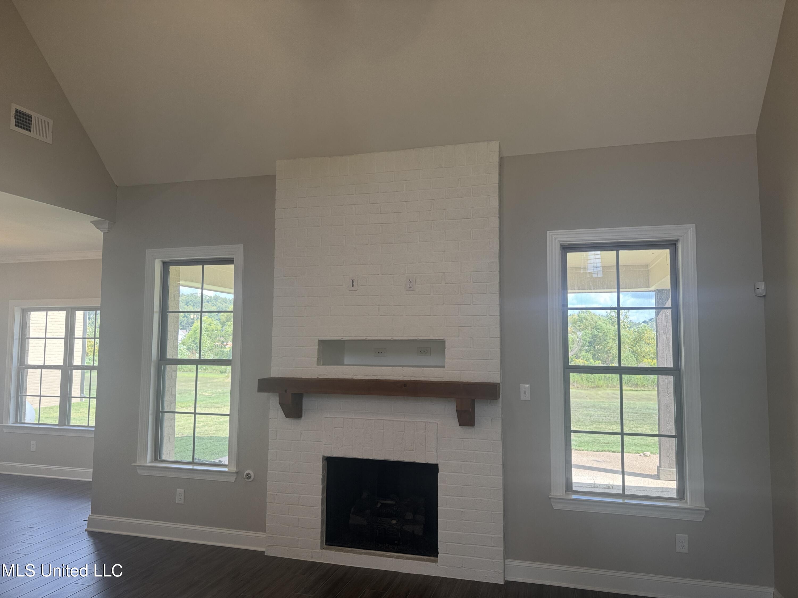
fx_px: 553
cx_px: 399
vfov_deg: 56.8
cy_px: 299
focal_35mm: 24
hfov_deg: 71.6
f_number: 1.78
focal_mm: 6.76
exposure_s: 1/190
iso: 80
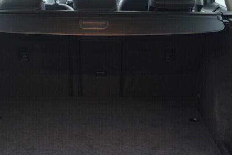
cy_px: 92
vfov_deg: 20.6
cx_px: 95
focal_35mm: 66
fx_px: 425
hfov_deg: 30.4
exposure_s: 1/40
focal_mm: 24
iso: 400
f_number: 2.8
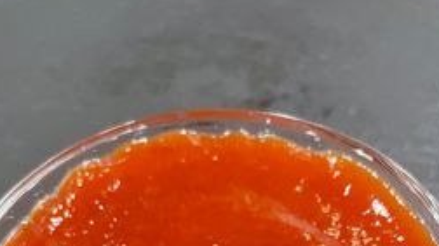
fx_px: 558
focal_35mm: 48
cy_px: 352
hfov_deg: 42.9
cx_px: 213
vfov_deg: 21.5
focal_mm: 4.2
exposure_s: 1/33
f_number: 1.6
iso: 500
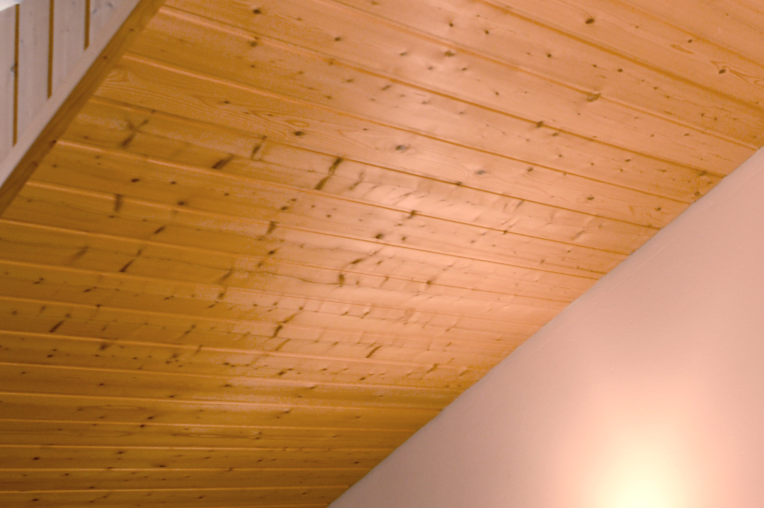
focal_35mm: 62
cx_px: 789
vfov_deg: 21.0
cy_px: 535
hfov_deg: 29.9
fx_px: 1315
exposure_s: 1/15
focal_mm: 20
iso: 400
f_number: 5
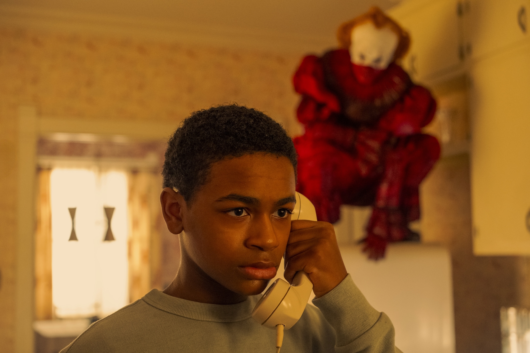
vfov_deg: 27.0
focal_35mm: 50
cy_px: 176
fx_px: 736
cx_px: 265
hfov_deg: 39.6
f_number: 2.8
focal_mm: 33
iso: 3200
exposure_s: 1/250
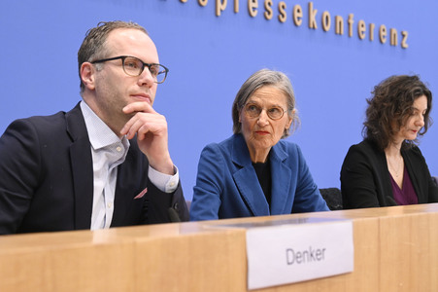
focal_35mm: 70
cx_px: 219
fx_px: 851
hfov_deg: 28.9
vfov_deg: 19.4
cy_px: 146
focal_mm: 70
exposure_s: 1/400
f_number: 6.3
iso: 5000
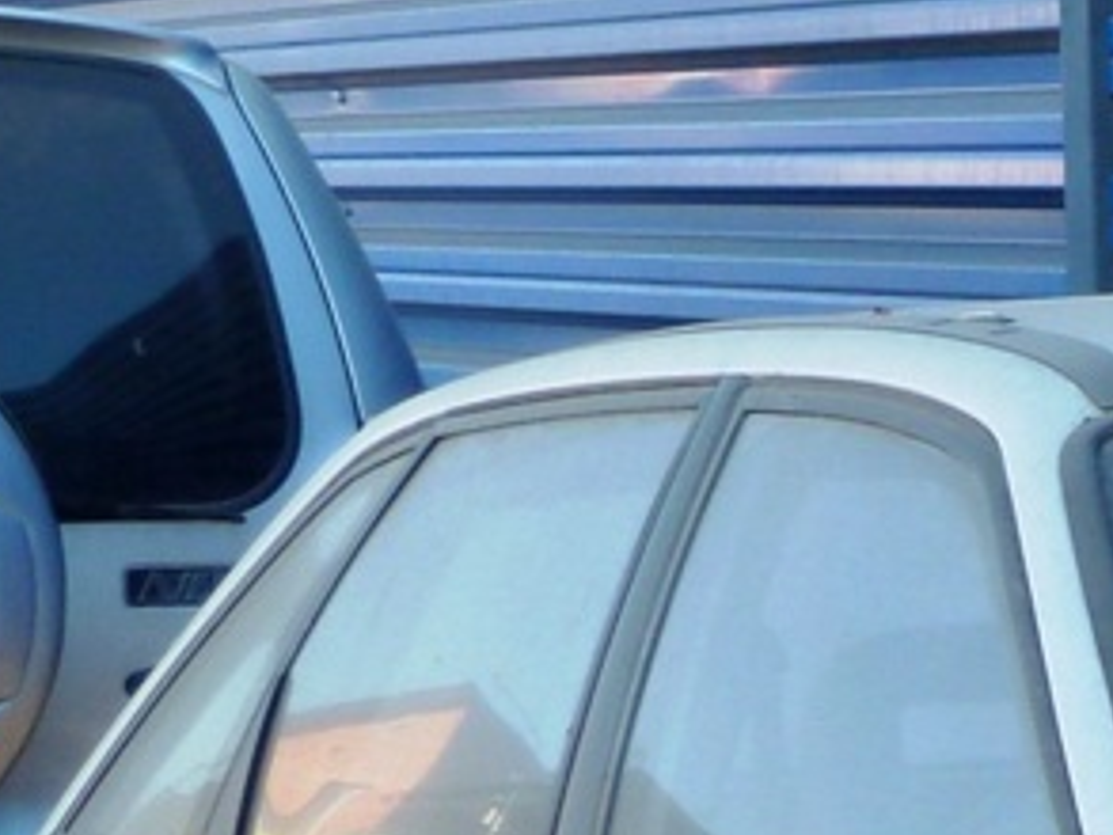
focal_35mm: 234
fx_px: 7527
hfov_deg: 8.1
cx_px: 2207
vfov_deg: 6.3
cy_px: 1302
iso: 80
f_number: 3.8
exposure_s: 1/80
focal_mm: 8.5
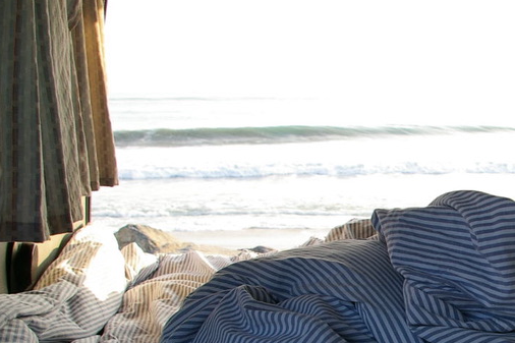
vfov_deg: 22.8
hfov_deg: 32.7
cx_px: 468
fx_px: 829
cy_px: 305
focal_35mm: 58
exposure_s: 1/90
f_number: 5.6
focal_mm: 18
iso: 200
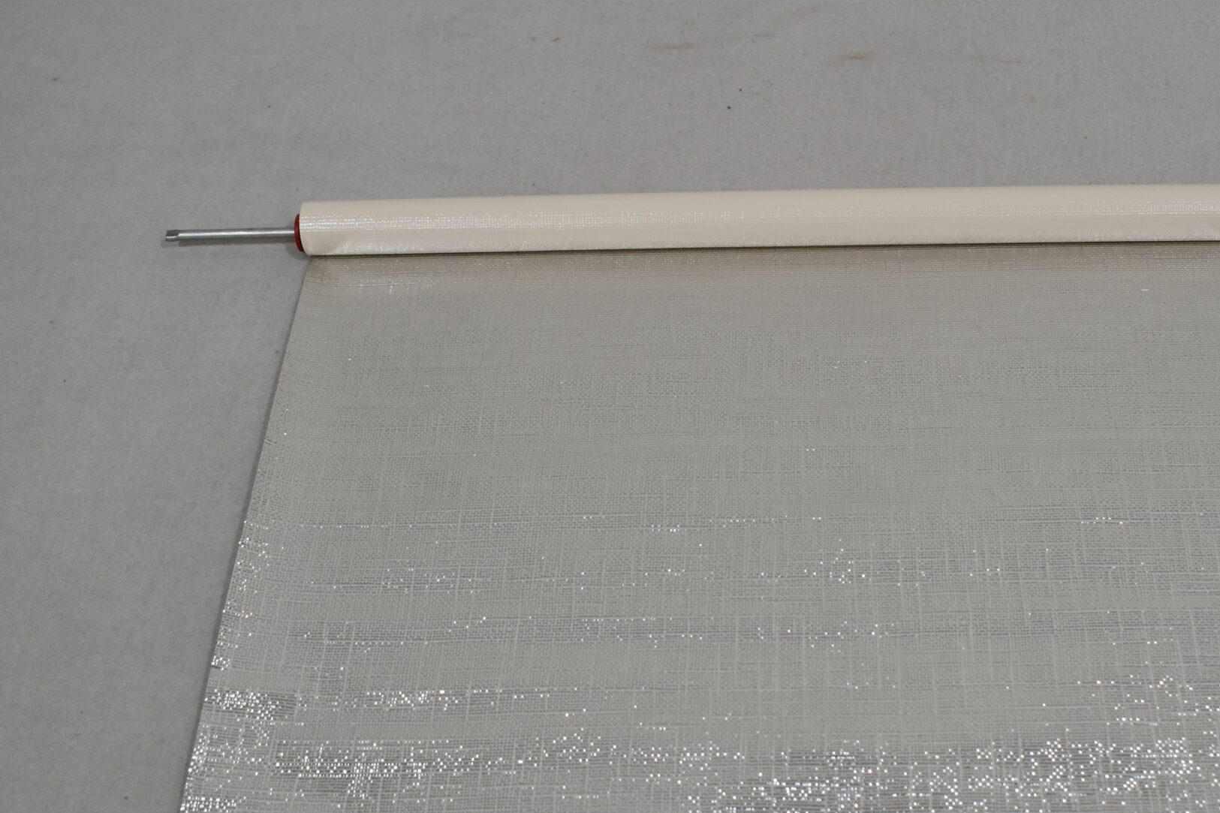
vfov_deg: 25.8
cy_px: 563
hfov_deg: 37.9
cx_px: 769
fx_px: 1762
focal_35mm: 52
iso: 360
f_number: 5.6
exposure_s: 1/125
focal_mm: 22
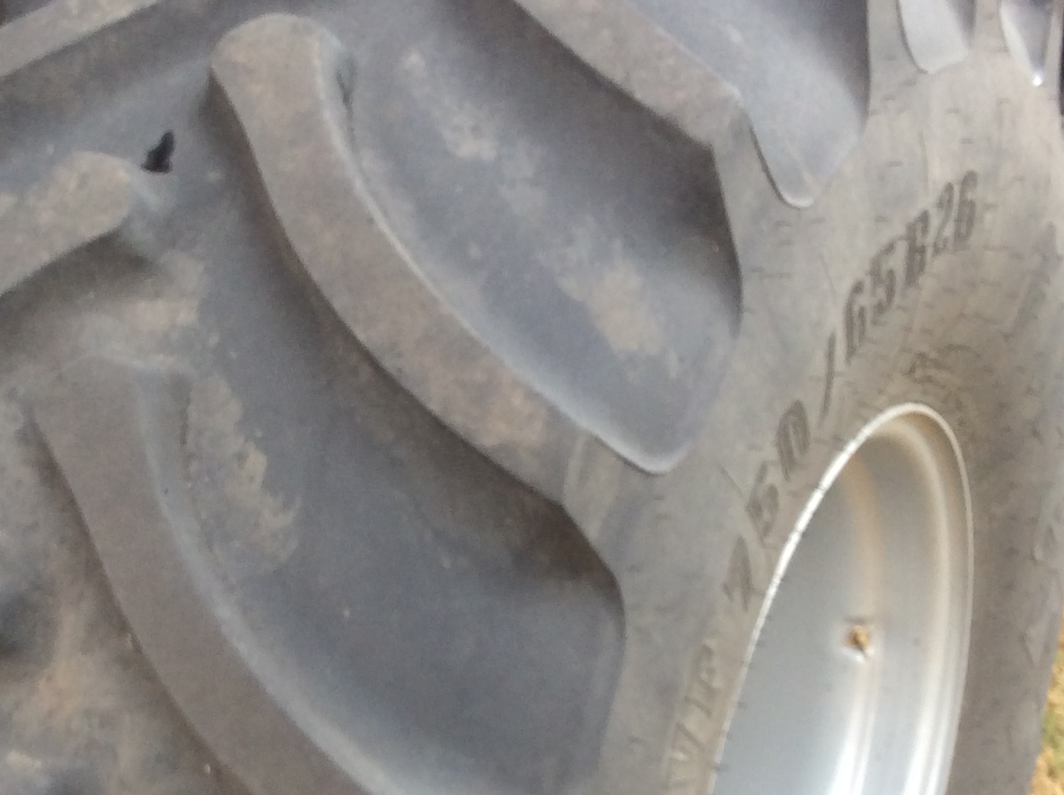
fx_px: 2148
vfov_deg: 20.8
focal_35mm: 70
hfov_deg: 27.6
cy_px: 607
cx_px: 353
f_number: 2.4
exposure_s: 1/120
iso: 32
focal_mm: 3.3
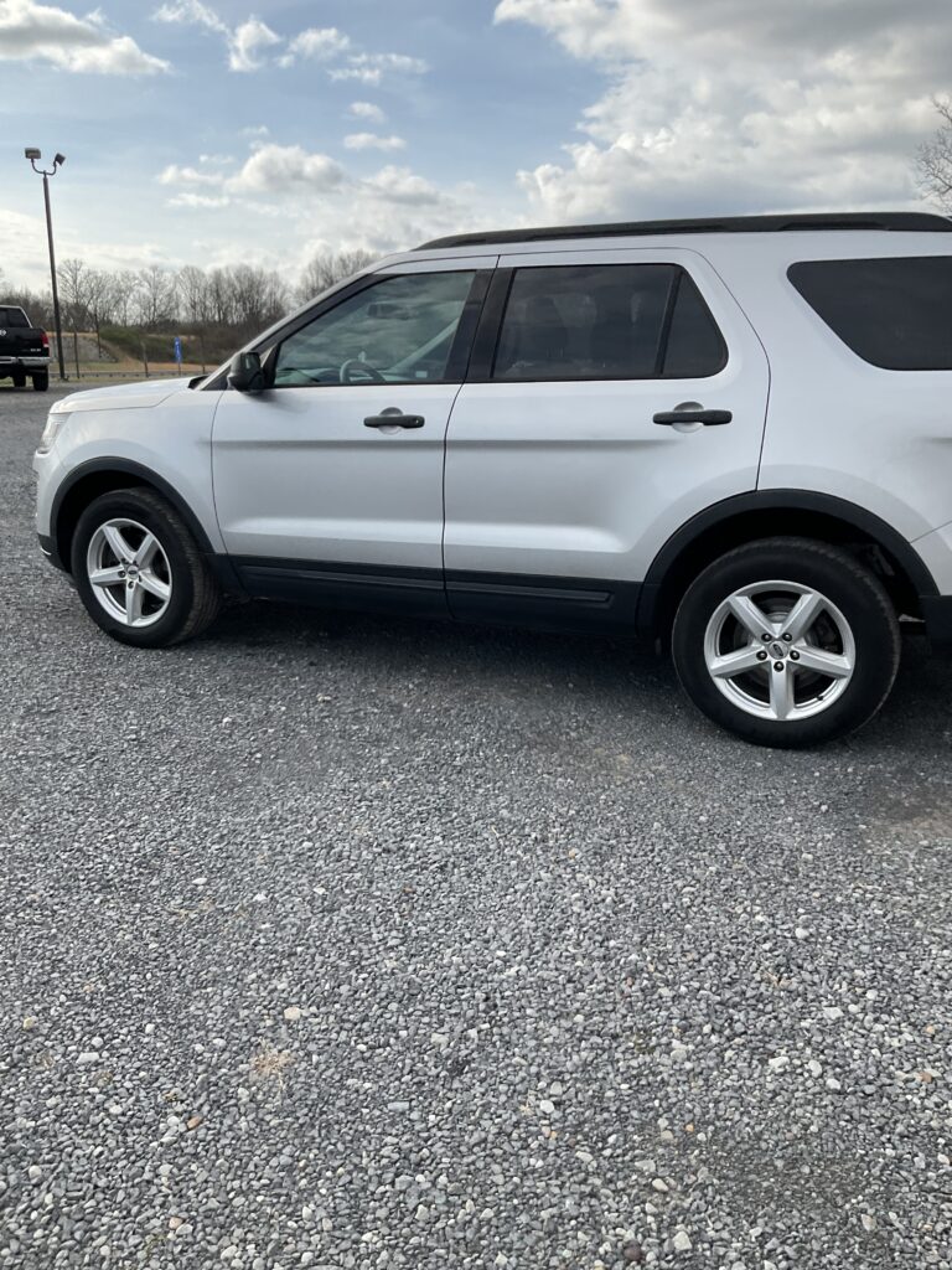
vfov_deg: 61.7
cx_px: 476
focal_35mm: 29
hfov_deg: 48.2
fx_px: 1063
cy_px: 635
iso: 16
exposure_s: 1/1311
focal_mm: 3
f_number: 1.8
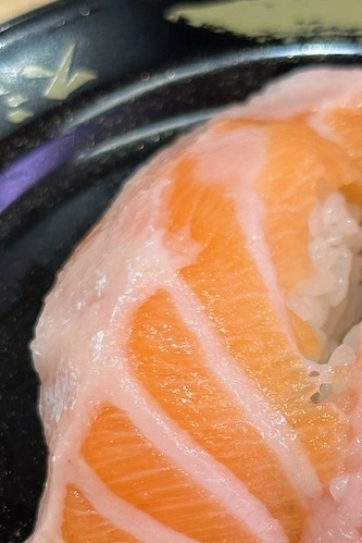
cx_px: 321
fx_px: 1929
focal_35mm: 128
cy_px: 423
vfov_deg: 15.9
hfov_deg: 10.7
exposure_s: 1/120
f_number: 1.8
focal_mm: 6.9
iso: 80
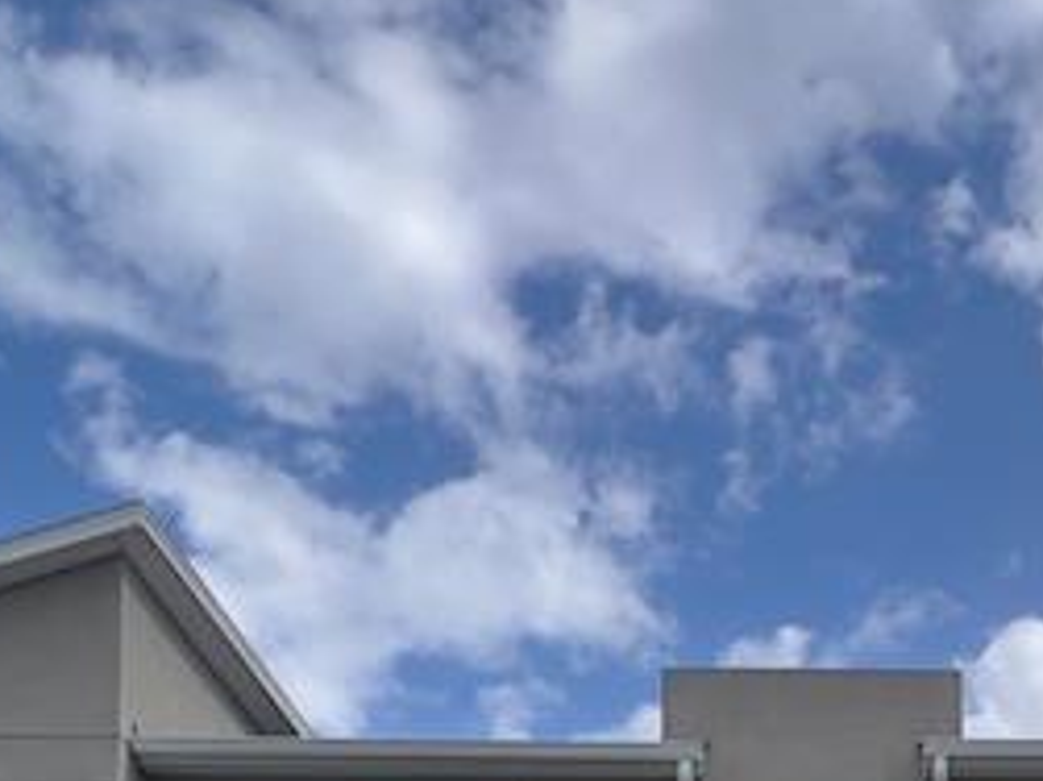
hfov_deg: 34.7
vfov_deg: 21.1
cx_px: 877
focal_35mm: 53
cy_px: 1309
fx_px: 1596
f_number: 1.8
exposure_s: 1/723
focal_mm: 1.57
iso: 32
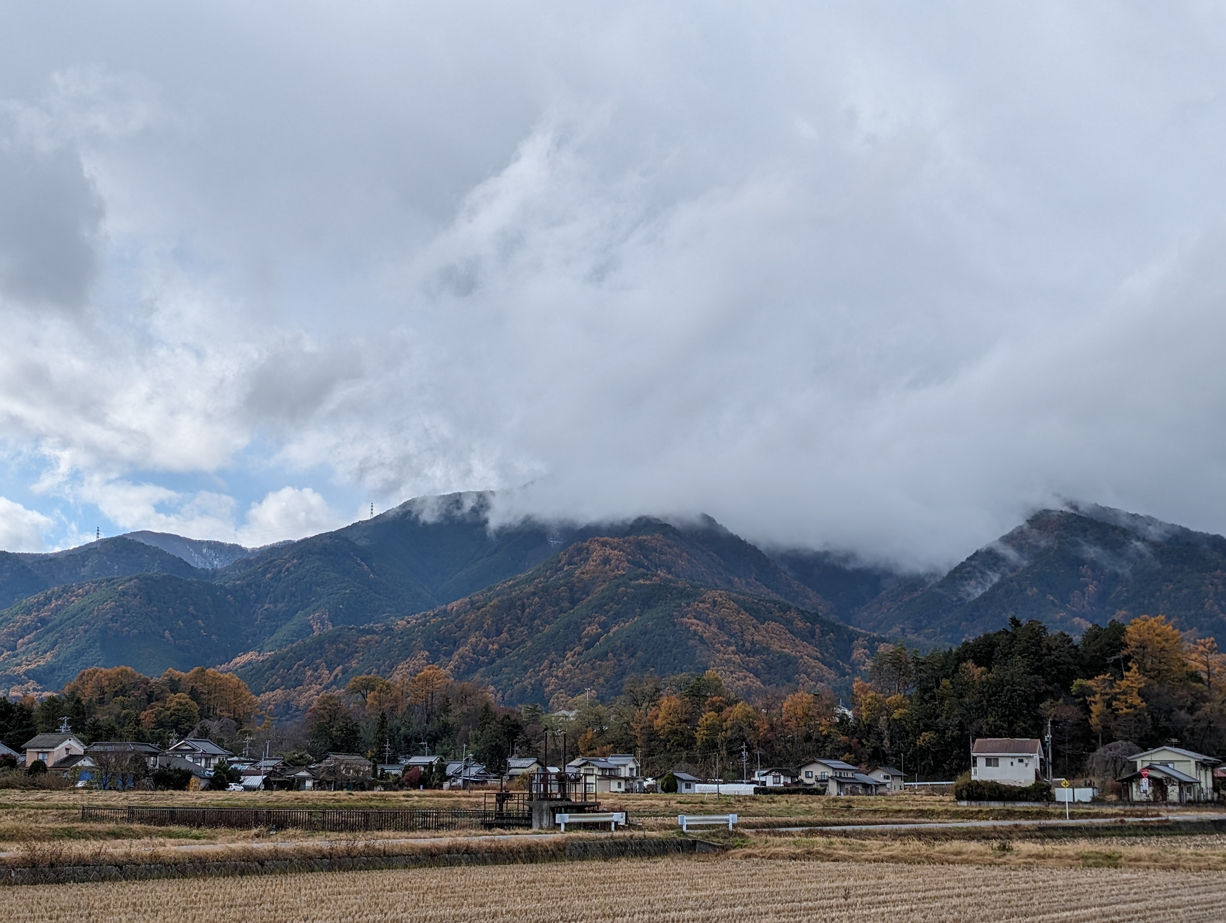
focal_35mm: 49
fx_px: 1738
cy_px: 462
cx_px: 613
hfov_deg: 38.9
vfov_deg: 29.7
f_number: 1.68
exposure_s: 1/1468
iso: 21
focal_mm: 6.9
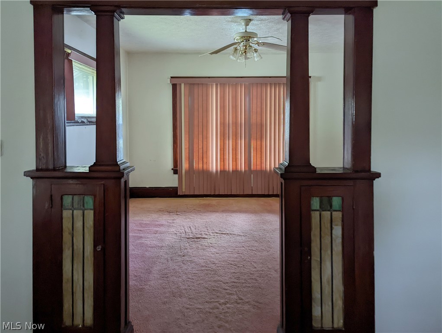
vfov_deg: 56.9
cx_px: 221
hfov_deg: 71.5
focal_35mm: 24
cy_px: 166
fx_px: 307
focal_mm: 6.81
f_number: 1.85
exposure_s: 1/82.8
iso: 896
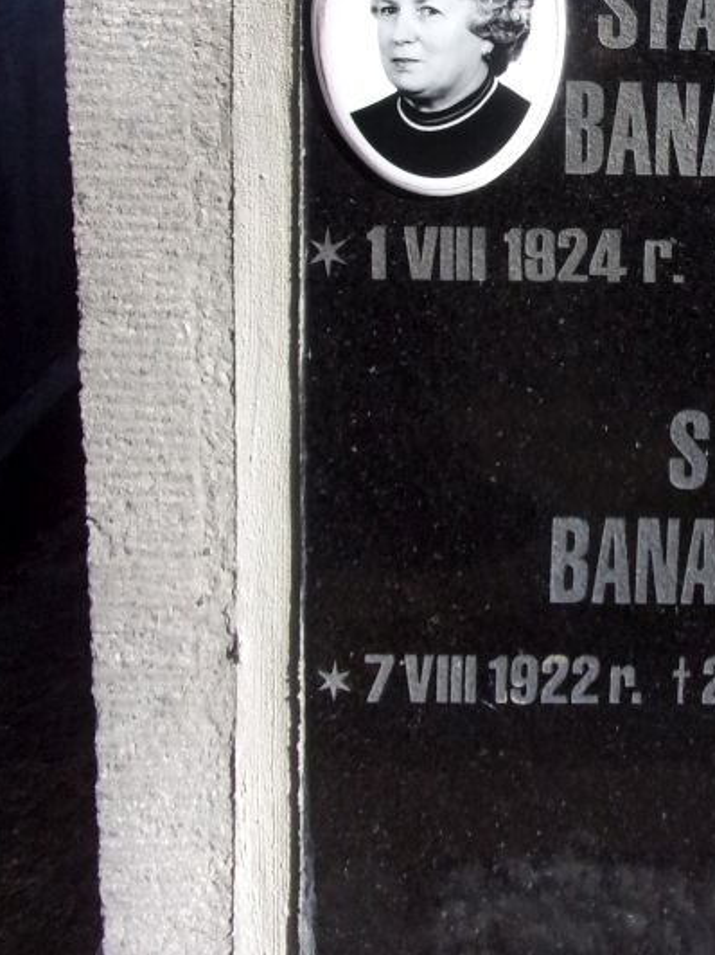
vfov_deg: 34.5
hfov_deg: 25.9
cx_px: 681
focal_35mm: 54
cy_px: 194
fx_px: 1488
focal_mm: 5.1
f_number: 10.8
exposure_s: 1/100
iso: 200
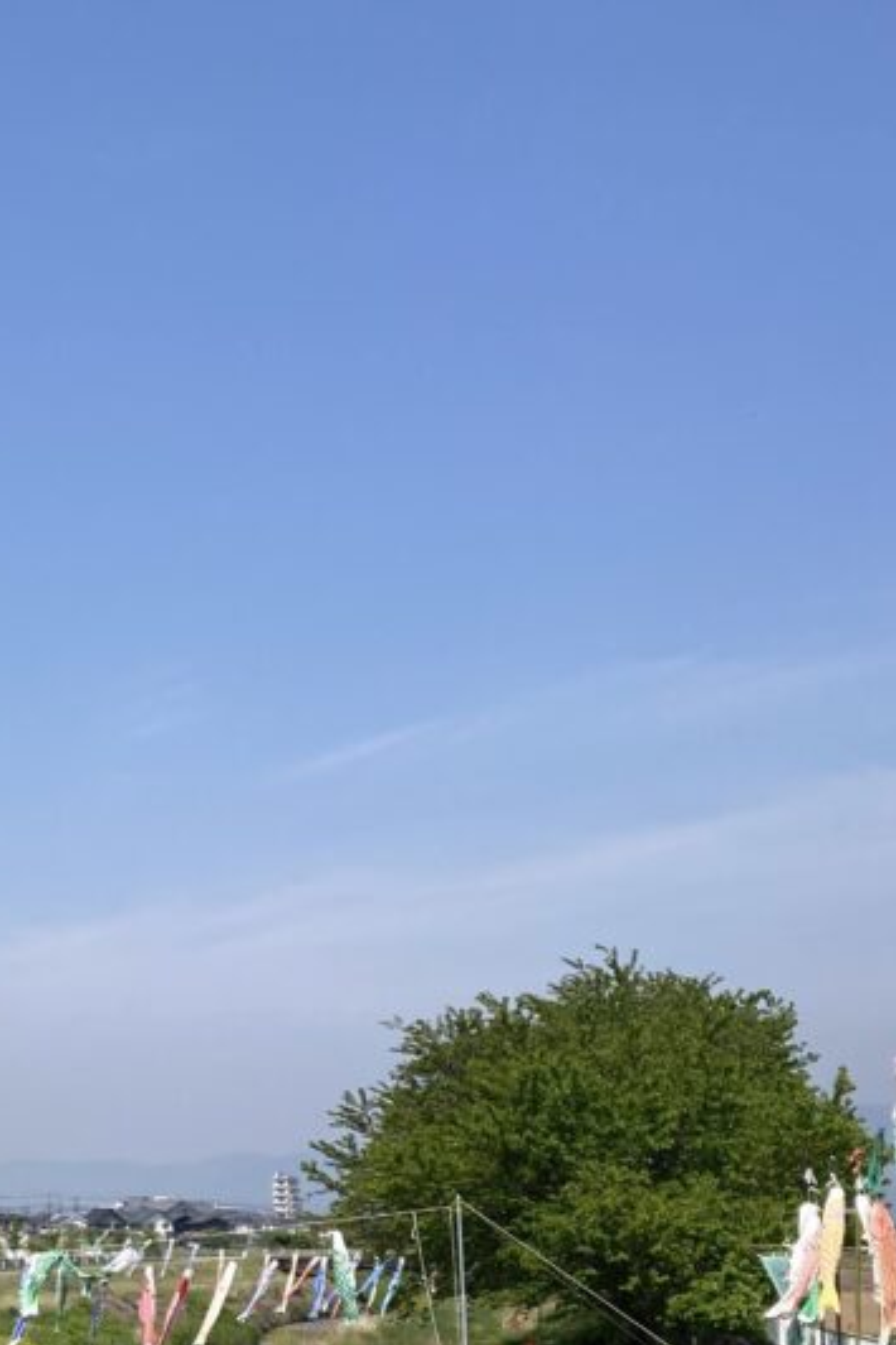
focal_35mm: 70
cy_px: 1067
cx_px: -30
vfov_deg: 28.3
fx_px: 2615
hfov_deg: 18.8
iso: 20
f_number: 1.8
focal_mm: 3.99
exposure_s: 1/2558
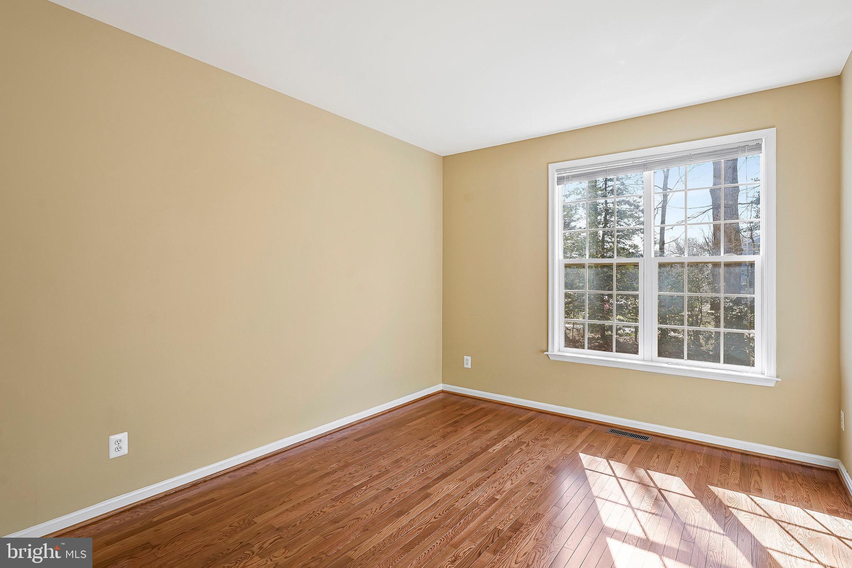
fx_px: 405
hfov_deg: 92.9
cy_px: 284
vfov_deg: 70.1
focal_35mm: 17
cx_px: 426
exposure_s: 1/30
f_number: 8
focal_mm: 17.1
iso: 160
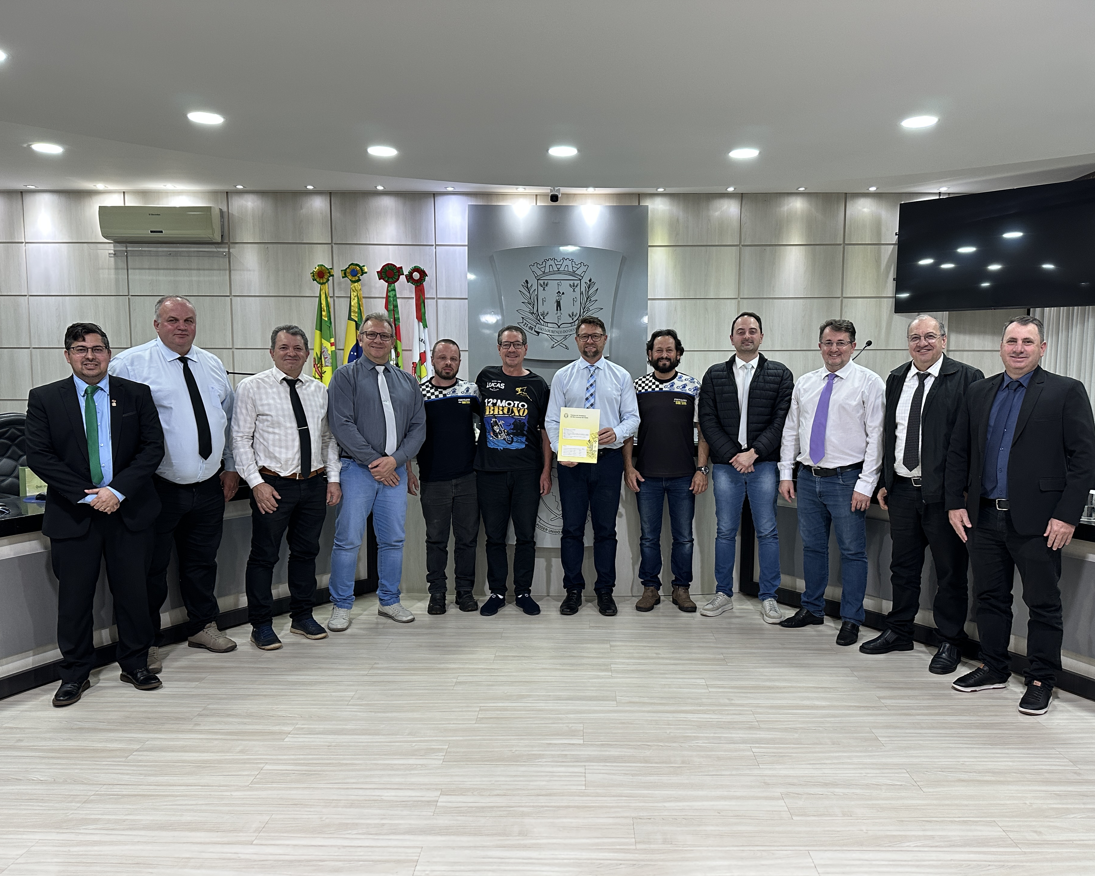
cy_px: 453
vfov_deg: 54.9
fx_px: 843
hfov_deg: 66.0
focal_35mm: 26
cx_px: 571
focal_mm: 6.86
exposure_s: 1/60
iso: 200
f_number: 1.78
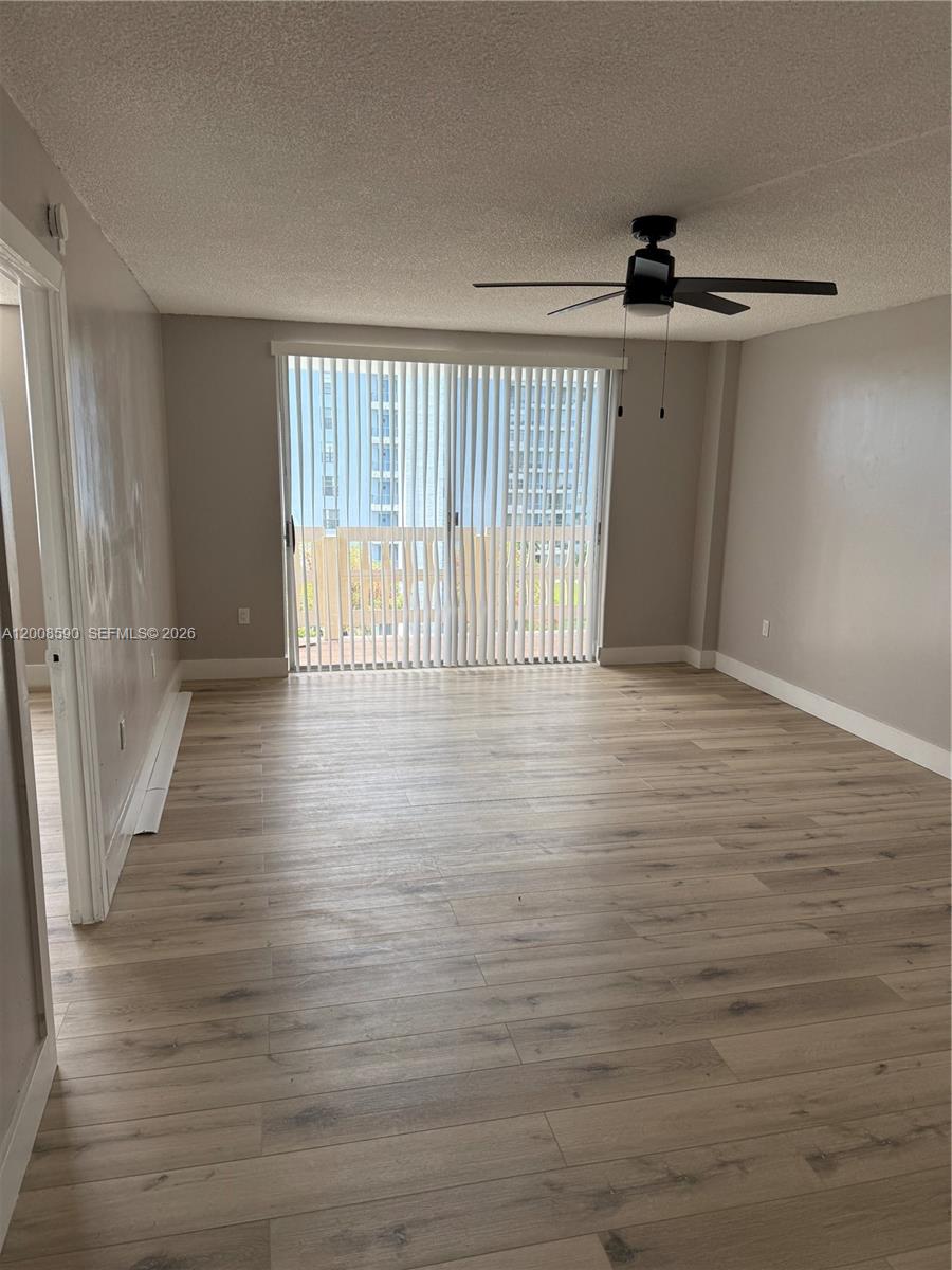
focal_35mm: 24
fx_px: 880
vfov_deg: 71.6
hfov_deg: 56.8
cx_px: 476
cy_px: 635
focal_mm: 6.76
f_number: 1.78
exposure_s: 1/438
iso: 100
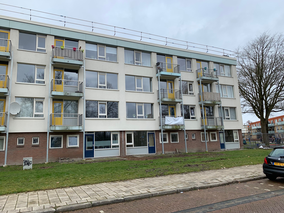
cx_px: 142
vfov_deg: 53.1
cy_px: 106
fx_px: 213
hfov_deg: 67.3
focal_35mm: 26
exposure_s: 1/502
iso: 25
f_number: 1.8
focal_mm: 4.25
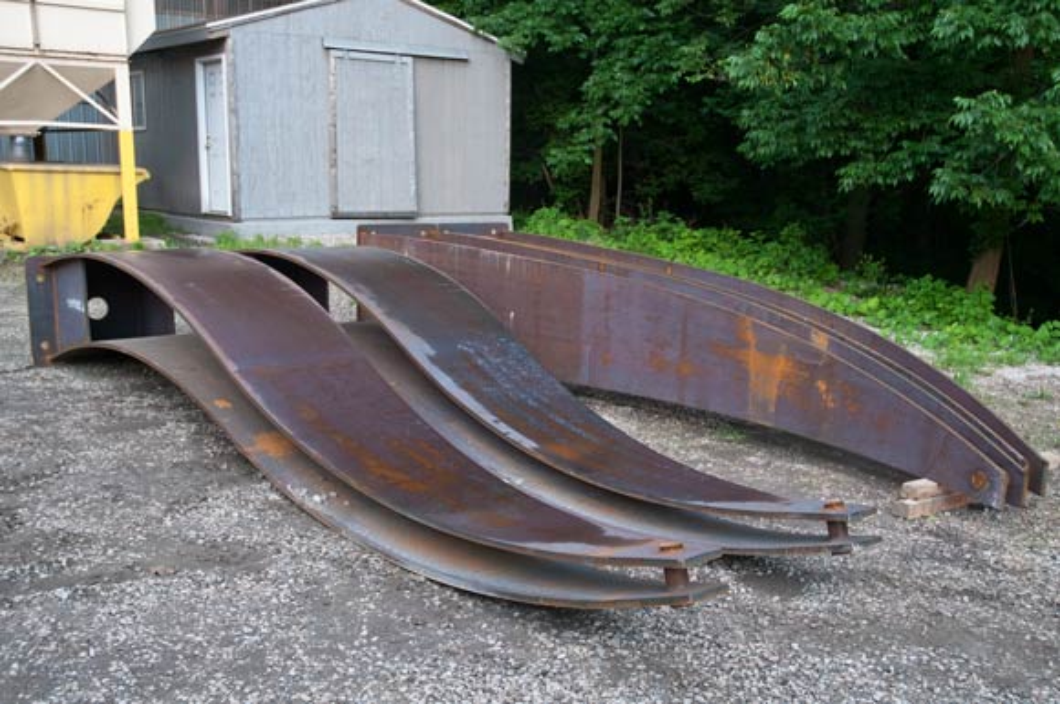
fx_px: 1103
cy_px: 352
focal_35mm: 38
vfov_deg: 35.4
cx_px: 530
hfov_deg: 51.3
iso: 800
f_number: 5
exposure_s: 1/160
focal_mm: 25
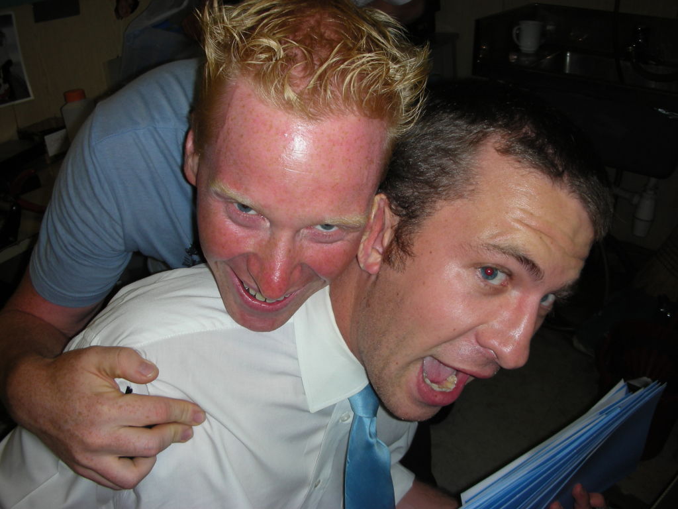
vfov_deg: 40.7
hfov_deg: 52.6
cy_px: 254
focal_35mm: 35
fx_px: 686
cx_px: 339
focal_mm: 5.8
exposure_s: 1/60.1
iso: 50
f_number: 3
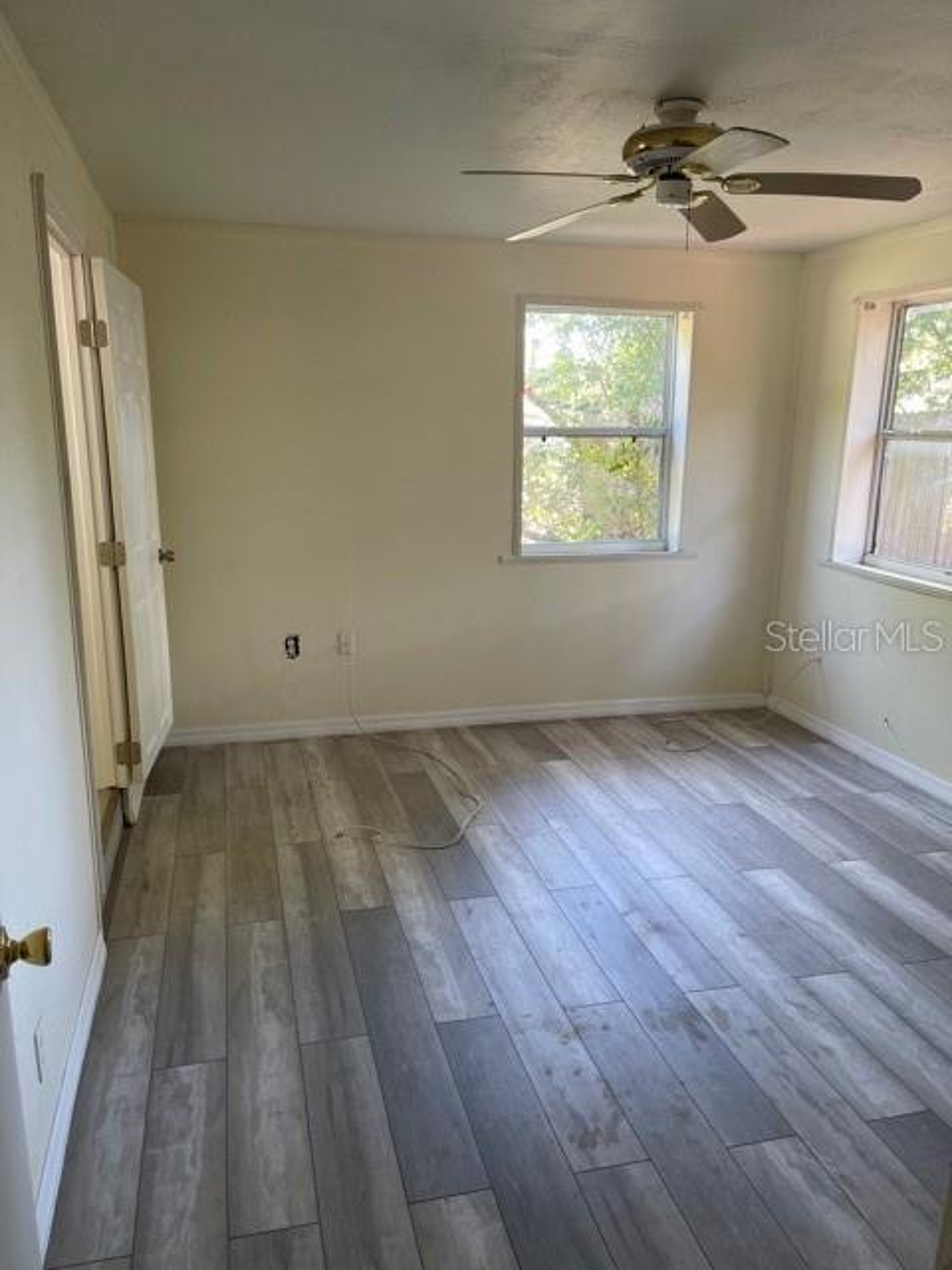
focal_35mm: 26
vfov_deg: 67.3
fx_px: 953
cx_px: 476
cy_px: 635
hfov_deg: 53.1
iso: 80
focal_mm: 5.1
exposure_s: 1/60
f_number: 1.6
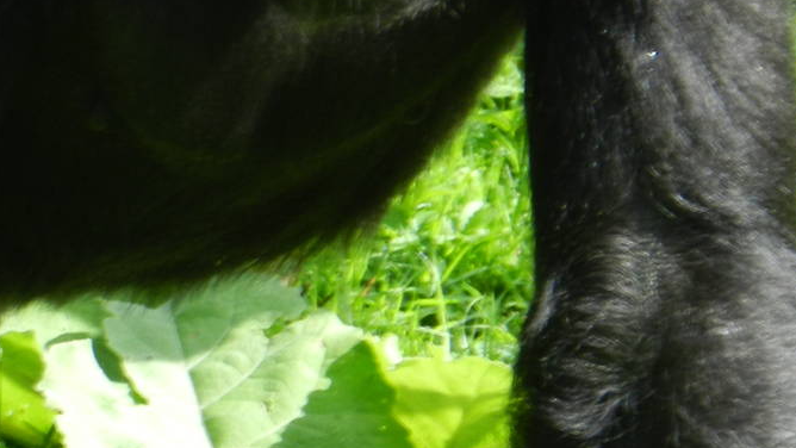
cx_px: 204
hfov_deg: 1.5
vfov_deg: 0.9
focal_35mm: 1403
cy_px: -5
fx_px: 29617
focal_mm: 95.6
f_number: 5.7
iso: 160
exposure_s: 1/125
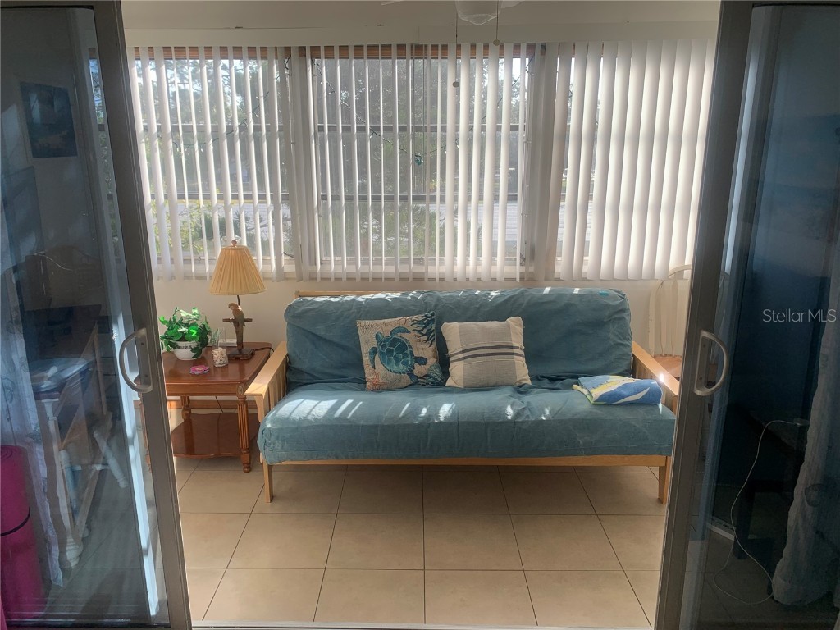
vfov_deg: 53.1
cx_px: 420
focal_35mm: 26
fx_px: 631
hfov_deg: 67.3
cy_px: 315
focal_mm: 4.25
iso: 25
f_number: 1.8
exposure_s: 1/302
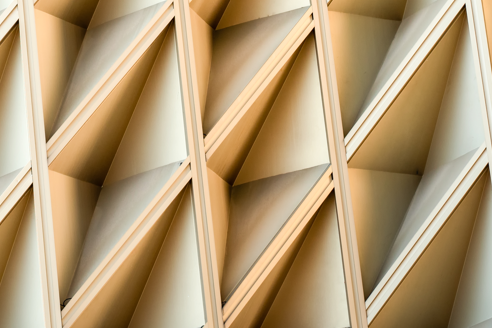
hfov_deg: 8.4
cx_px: 32
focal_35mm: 244
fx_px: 3335
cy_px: -120
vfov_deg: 5.6
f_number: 6.3
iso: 100
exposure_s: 1/200
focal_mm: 75
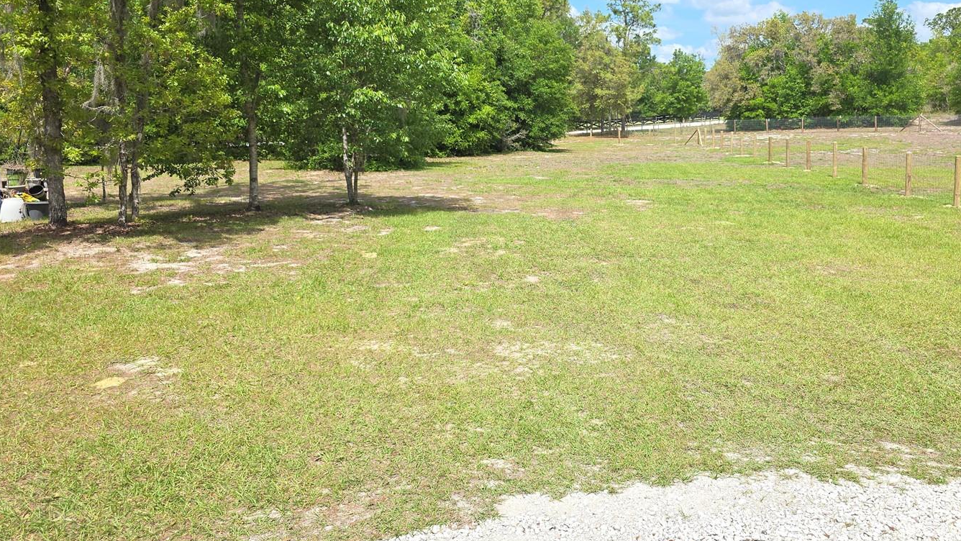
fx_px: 765
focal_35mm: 30
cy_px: 171
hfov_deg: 63.9
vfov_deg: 38.4
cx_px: 560
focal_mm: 6.3
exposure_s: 1/518
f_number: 1.7
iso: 12
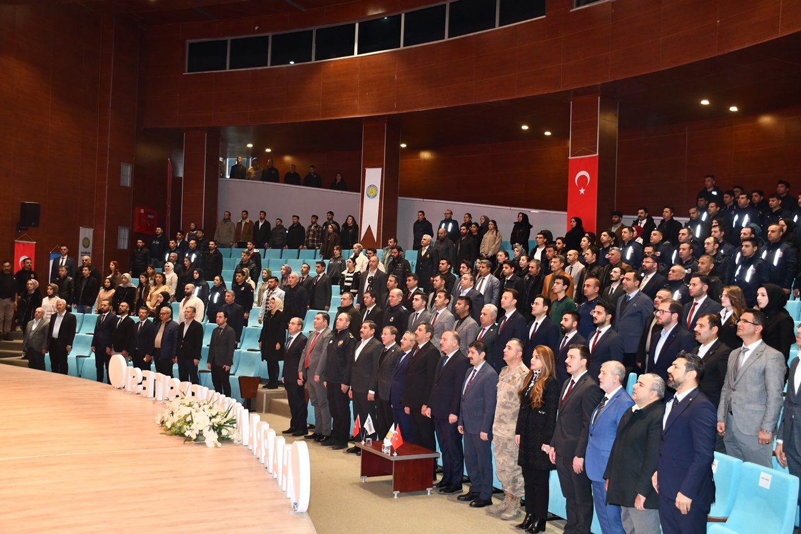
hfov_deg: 53.1
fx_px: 801
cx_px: 400
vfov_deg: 36.9
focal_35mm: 36
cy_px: 267
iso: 1000
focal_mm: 24
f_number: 4
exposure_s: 1/60
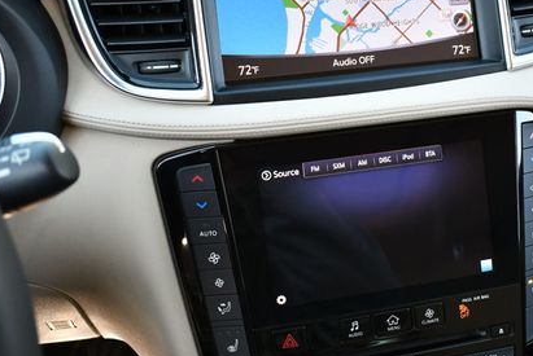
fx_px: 830
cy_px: 140
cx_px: 359
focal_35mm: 56
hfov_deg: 35.2
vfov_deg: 24.2
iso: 500
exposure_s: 1/250
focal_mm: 18
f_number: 3.5
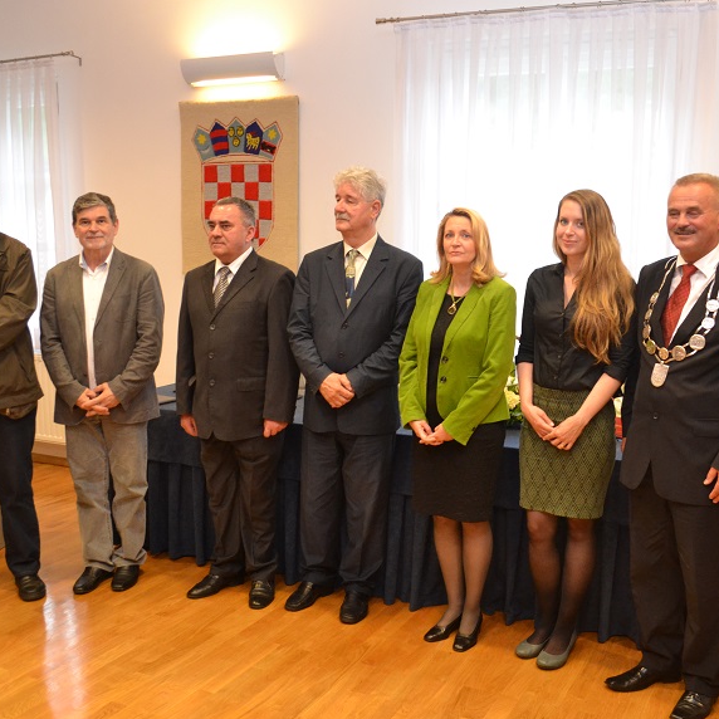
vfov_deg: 44.9
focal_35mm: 37
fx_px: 869
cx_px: 392
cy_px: 385
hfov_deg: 44.9
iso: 1400
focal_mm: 18
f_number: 3.5
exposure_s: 1/60
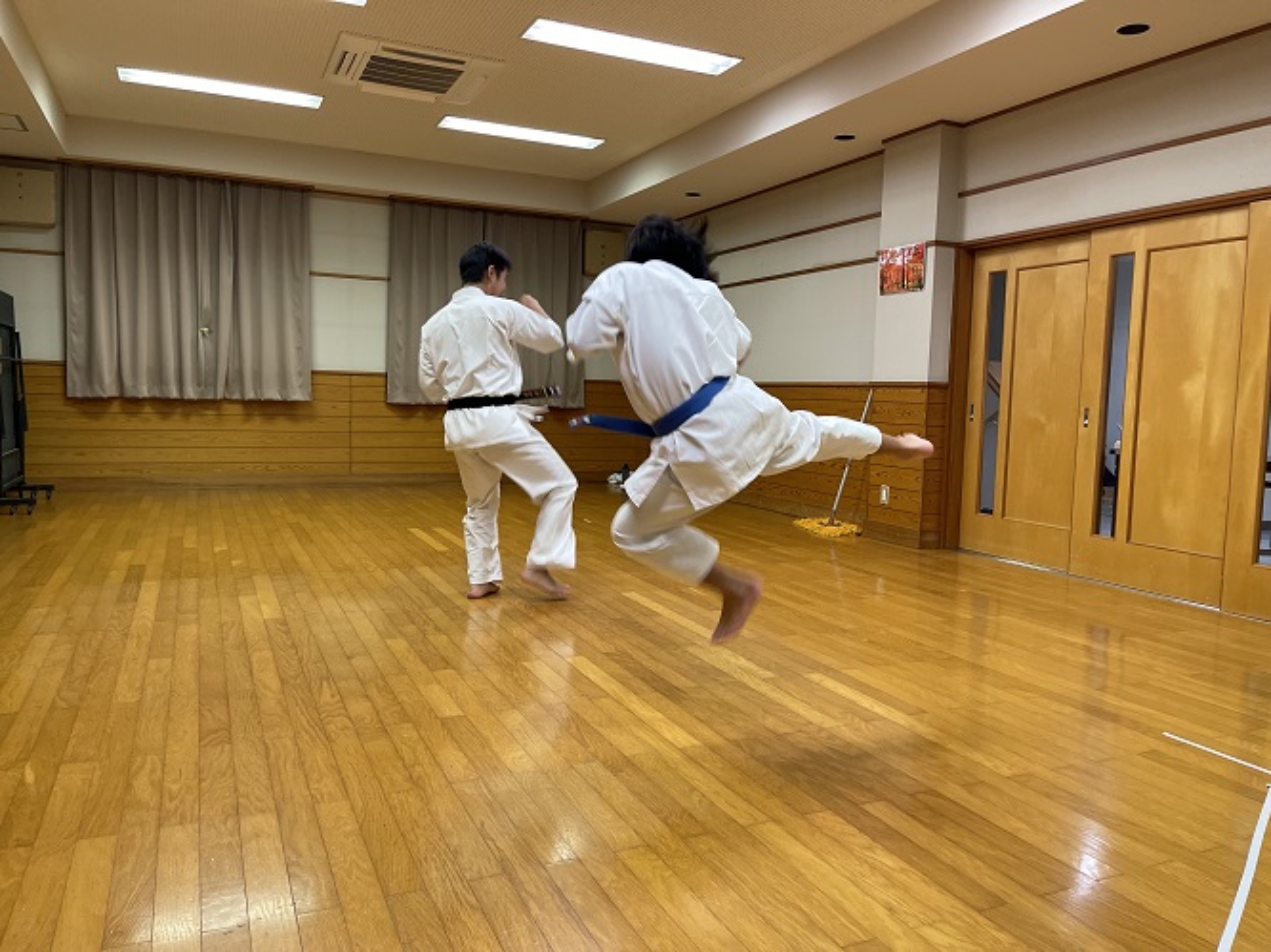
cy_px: 476
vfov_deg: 53.0
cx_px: 636
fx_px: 954
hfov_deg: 67.3
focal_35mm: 26
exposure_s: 1/60
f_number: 1.6
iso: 160
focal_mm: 5.1
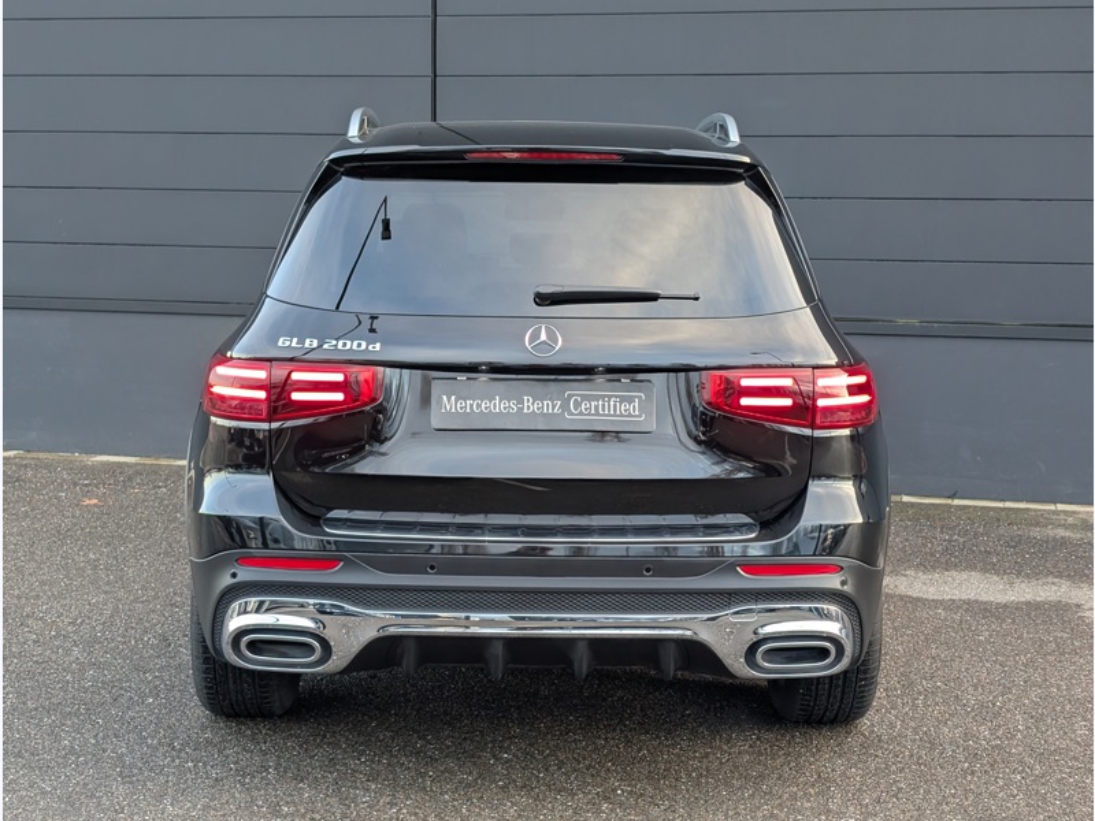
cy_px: 410
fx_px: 1550
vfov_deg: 29.7
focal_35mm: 49
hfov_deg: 38.9
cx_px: 548
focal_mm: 6.9
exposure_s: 1/120
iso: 150
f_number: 1.68
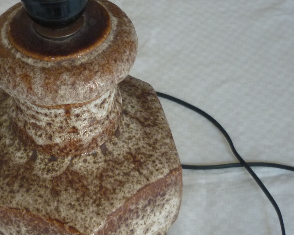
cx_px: 94
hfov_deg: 25.9
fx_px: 635
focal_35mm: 73
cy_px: 147
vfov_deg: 20.9
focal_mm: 5.5
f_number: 2.8
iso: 160
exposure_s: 1/30
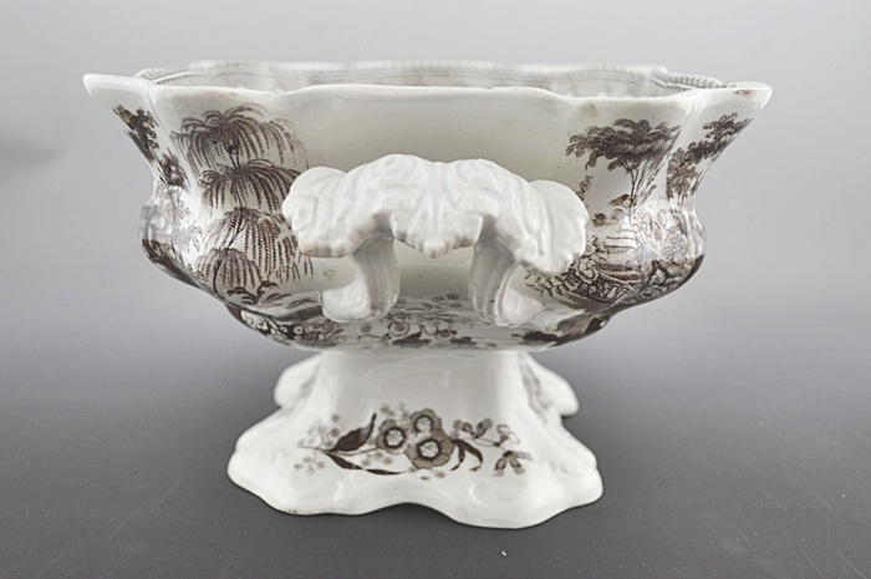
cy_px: 290
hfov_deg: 45.0
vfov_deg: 30.8
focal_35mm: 44
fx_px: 1051
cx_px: 436
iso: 400
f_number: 4.5
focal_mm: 29
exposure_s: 1/30
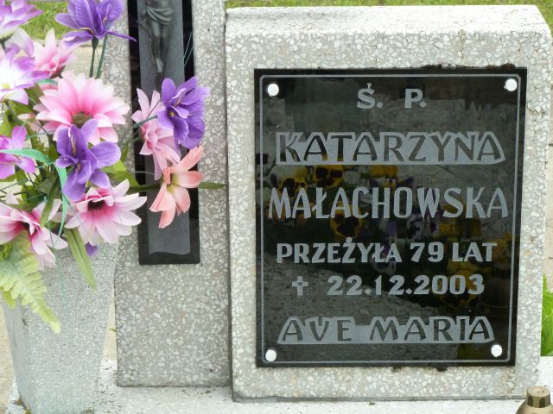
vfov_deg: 11.6
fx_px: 2045
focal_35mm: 128
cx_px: 276
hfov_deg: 15.4
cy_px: 207
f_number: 4.4
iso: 250
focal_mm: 21
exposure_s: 1/160
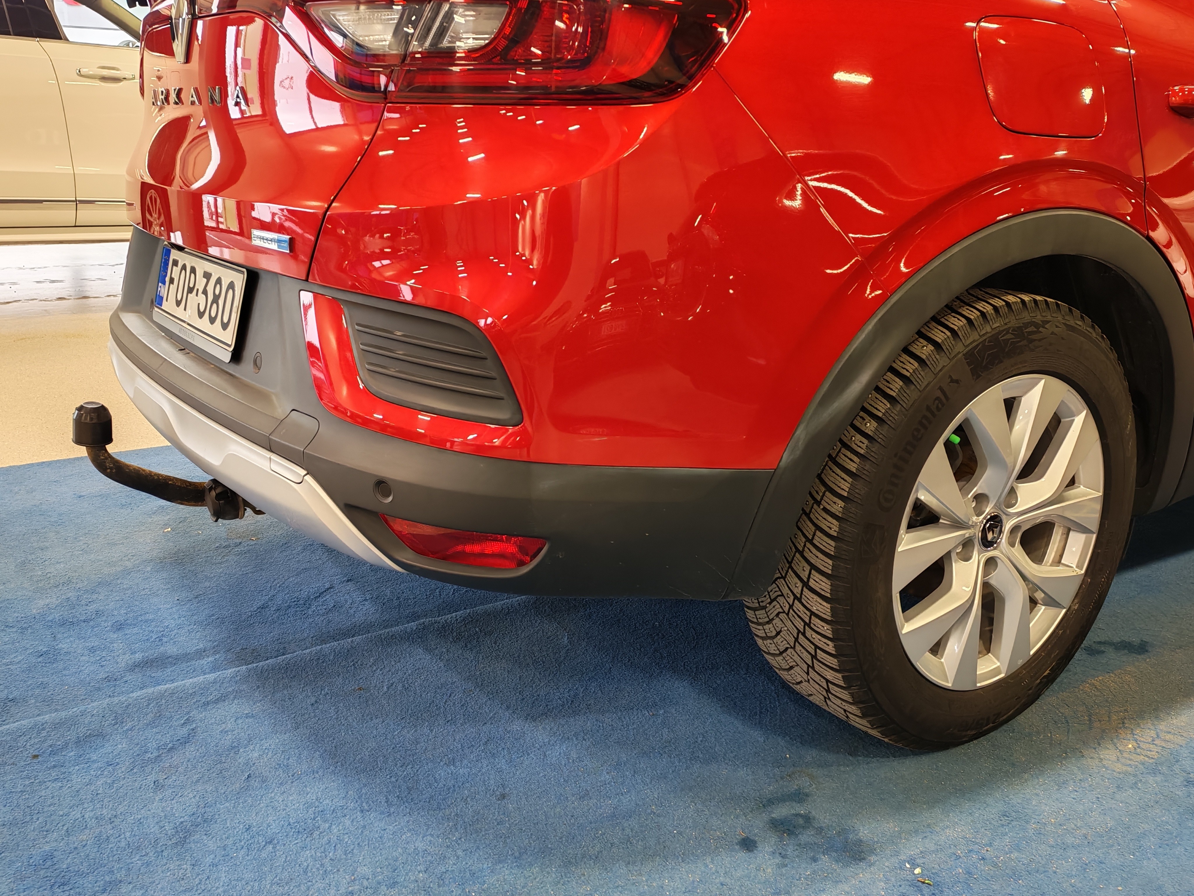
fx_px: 1138
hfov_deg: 55.4
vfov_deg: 42.9
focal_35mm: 33
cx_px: 597
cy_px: 448
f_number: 1.9
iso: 428
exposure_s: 1/100
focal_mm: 6.12
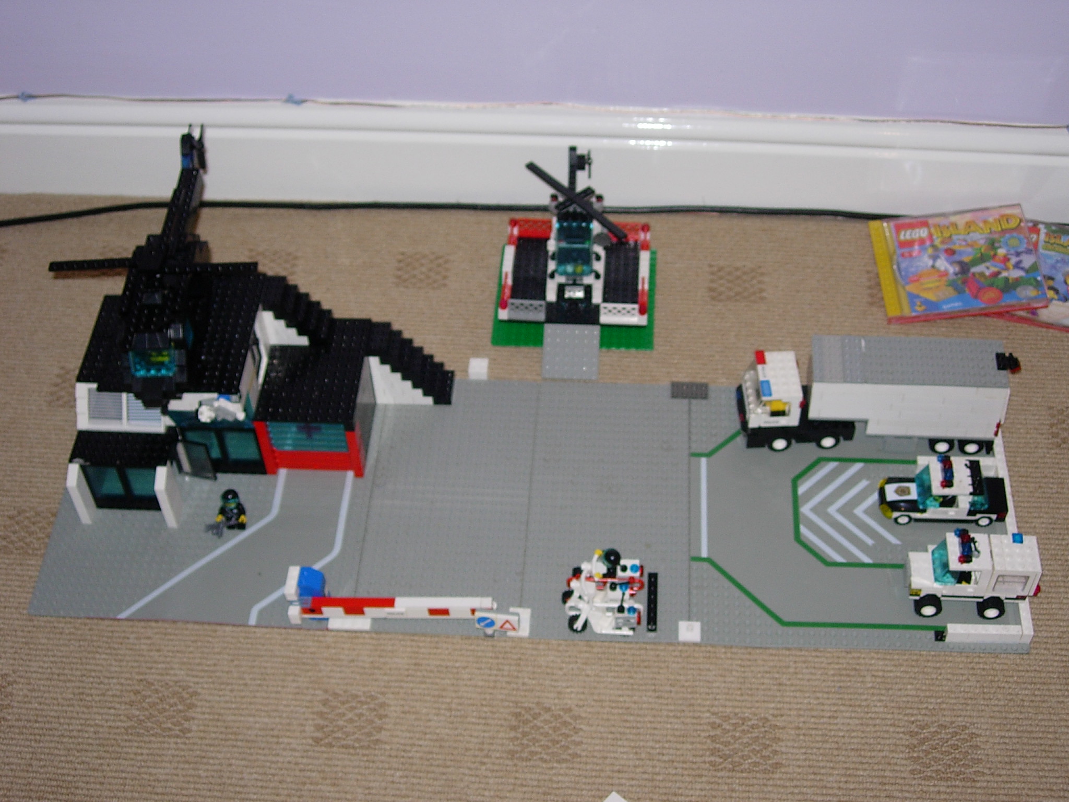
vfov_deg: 28.6
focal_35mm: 51
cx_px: 534
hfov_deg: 37.5
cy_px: 401
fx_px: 1575
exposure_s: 1/64
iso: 79
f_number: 3.2
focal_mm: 10.6
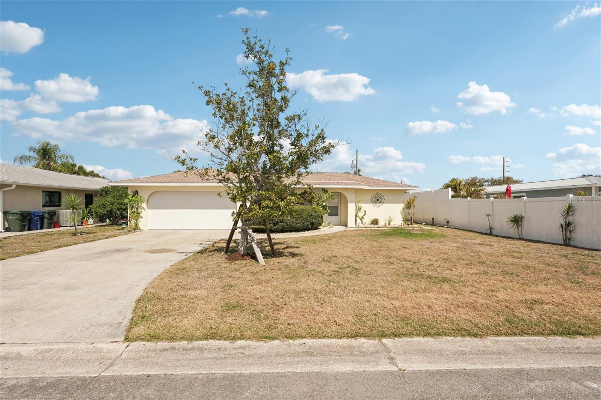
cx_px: 300
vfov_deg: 73.7
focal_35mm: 16
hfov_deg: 96.7
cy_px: 200
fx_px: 267
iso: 400
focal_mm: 16
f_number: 8
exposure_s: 1/2000
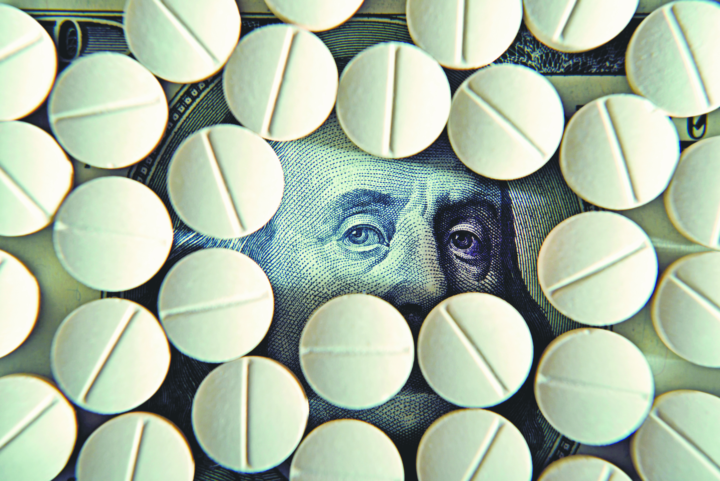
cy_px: 240
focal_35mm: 50
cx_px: 360
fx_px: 1000
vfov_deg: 27.0
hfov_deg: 39.6
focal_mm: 50
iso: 400
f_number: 4
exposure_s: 1/160
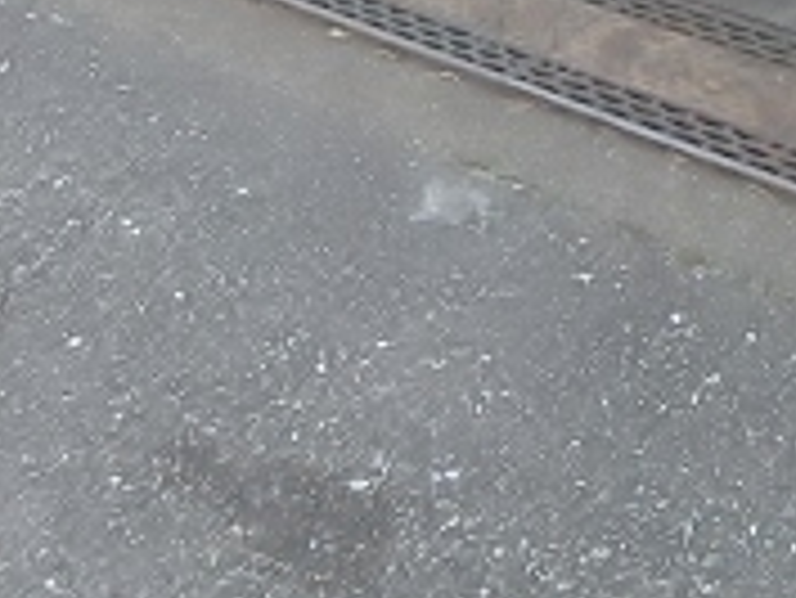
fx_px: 1749
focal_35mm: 76
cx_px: 850
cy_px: -279
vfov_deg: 17.6
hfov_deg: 24.2
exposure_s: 1/30
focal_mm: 3.7
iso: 200
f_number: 3.5
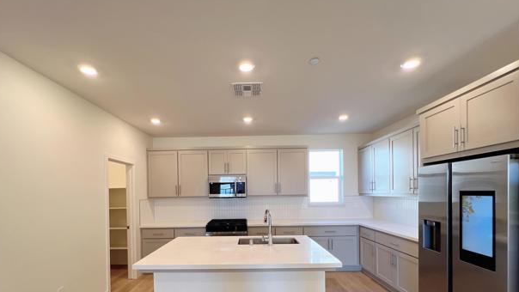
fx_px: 206
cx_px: 249
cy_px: 196
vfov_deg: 68.5
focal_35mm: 15
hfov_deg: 102.9
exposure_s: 1/120
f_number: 1.8
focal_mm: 1.57
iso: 125
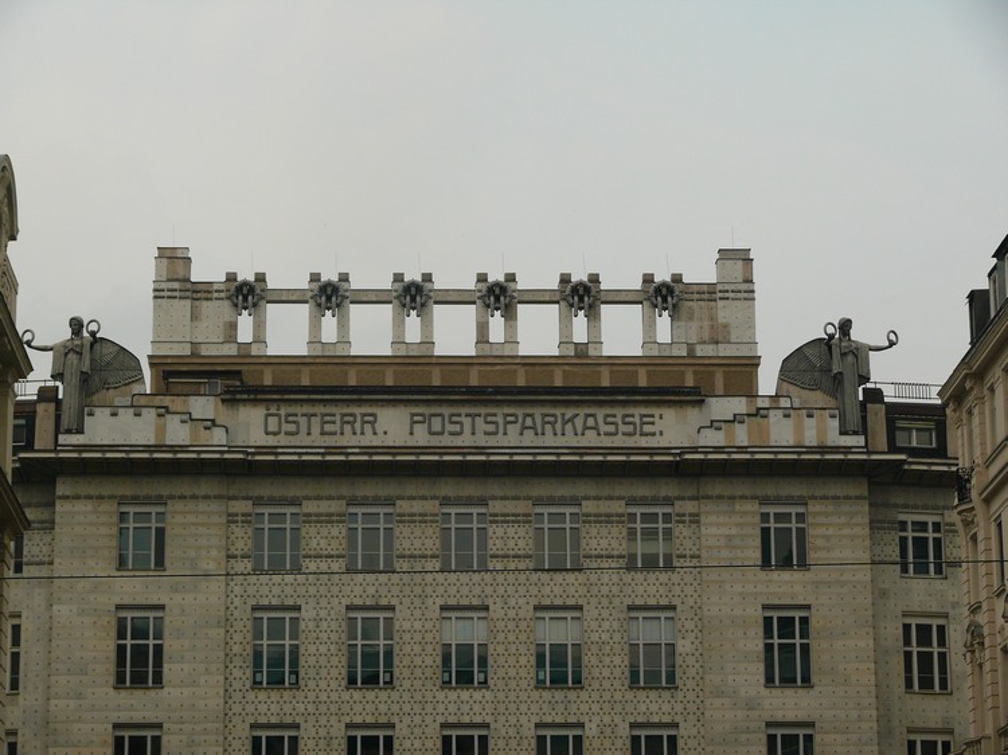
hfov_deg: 18.9
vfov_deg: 14.2
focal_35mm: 104
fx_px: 3027
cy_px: 378
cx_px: 504
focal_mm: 22
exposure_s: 1/250
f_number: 4.5
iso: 100
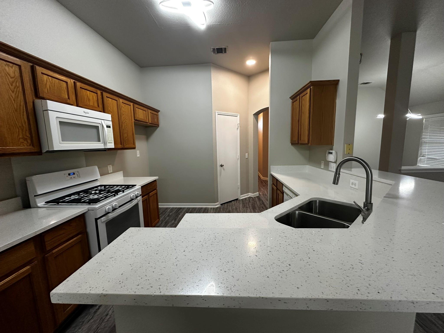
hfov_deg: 102.1
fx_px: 180
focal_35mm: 14
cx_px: 222
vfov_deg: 85.7
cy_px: 166
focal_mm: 2.22
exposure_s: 1/60
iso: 200
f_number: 2.2
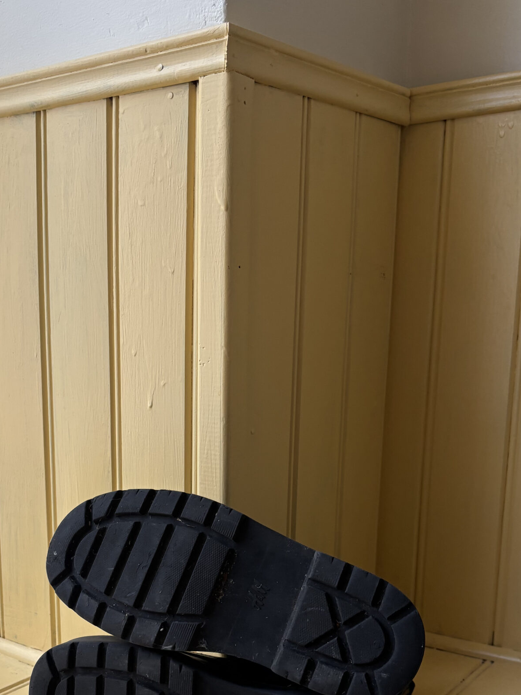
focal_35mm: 42
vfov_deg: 44.1
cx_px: 219
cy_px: 467
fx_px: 843
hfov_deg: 34.3
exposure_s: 1/71
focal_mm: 5.96
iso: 125
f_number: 1.6
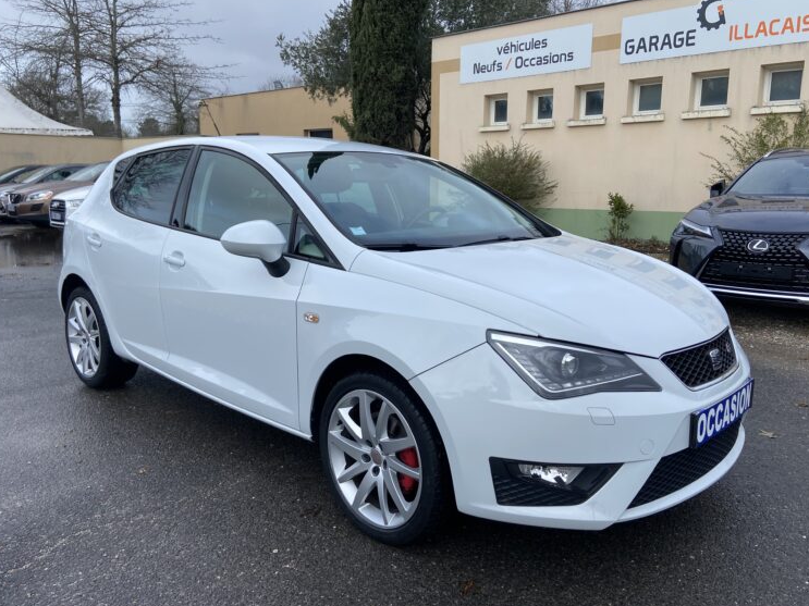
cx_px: 422
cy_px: 286
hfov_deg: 63.4
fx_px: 654
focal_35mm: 28
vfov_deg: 49.7
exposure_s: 1/973
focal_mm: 4.25
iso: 32
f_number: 1.8
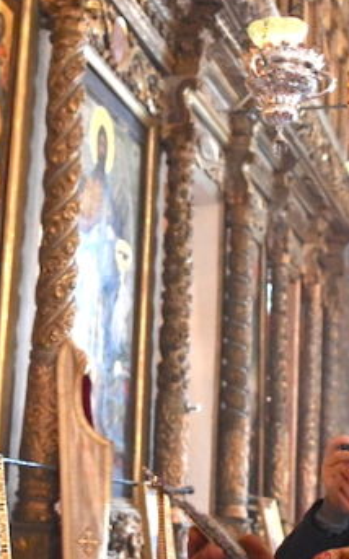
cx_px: 142
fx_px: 1112
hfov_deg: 17.8
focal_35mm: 73
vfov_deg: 28.2
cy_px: 271
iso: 9000
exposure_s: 1/100
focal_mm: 24
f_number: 4
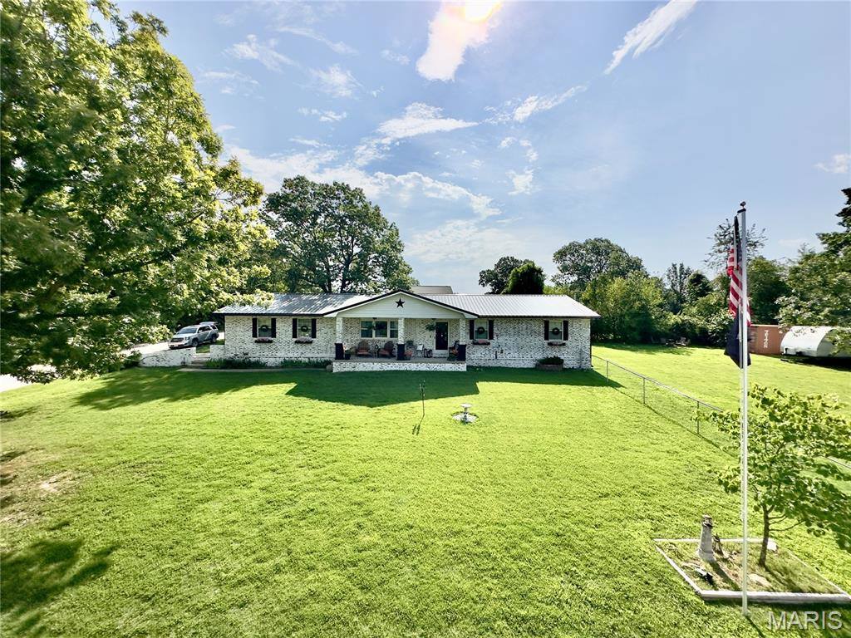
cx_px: 426
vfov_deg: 85.7
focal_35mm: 14
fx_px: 344
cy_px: 319
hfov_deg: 102.1
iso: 50
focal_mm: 2.22
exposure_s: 1/6897
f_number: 2.2
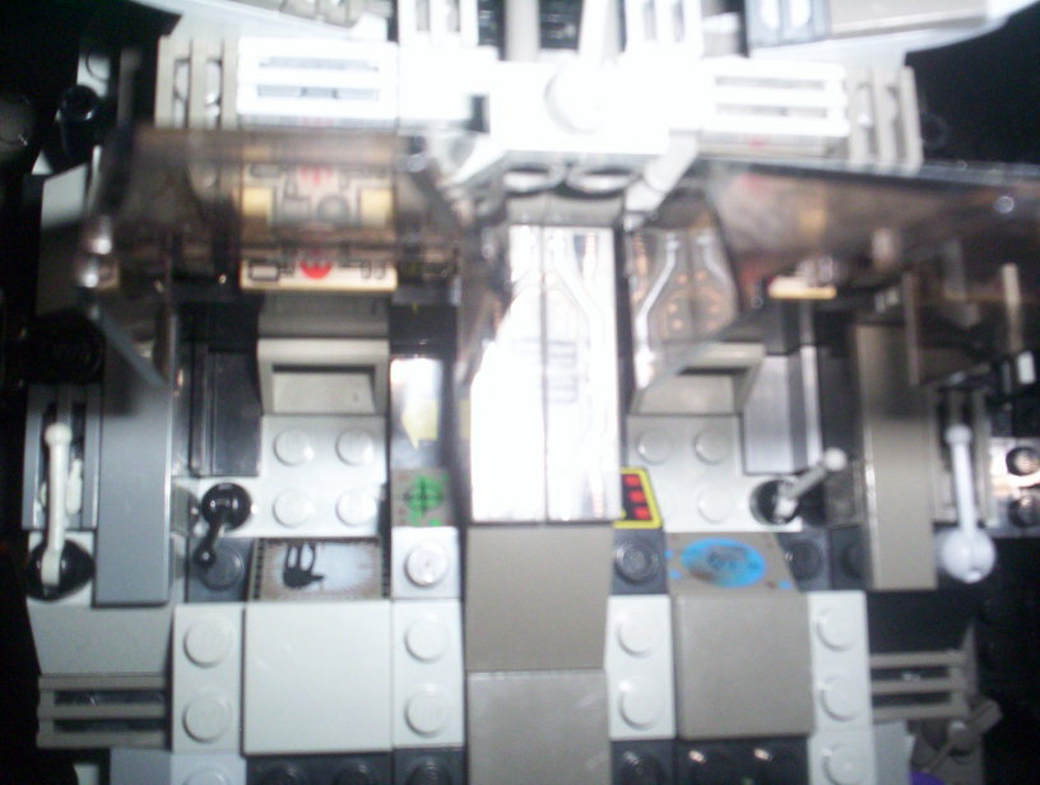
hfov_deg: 48.9
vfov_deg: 37.9
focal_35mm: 38
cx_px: 520
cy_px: 392
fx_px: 1144
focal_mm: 4.99
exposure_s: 1/60
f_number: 4.5
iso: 140
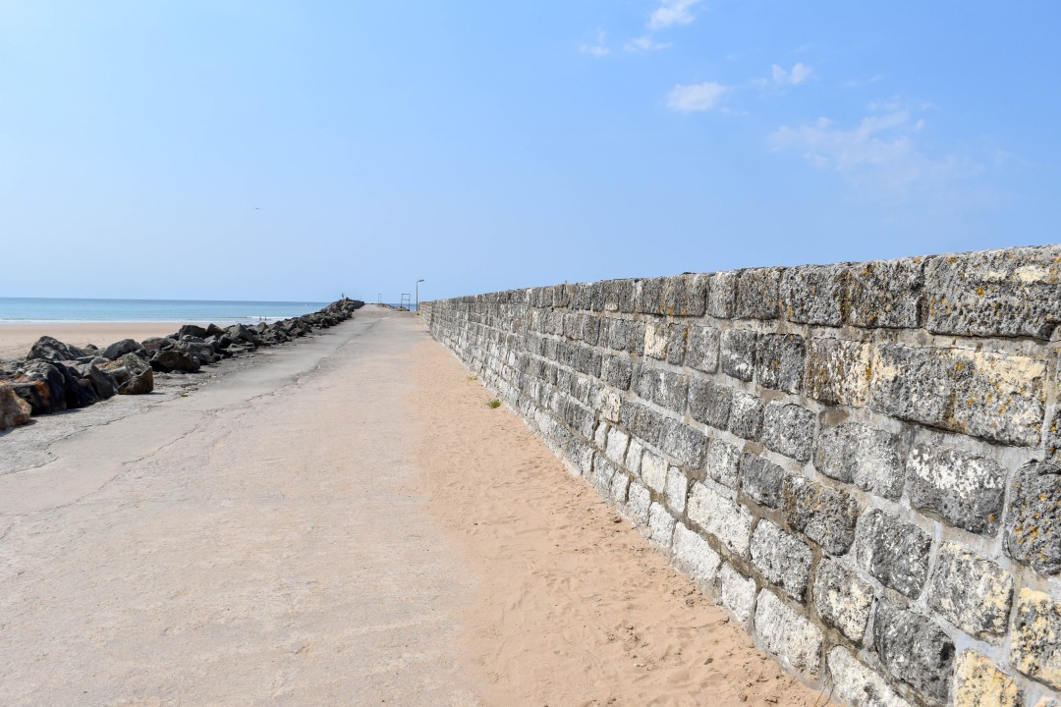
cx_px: 530
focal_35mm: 27
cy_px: 354
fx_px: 796
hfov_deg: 67.4
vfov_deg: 47.9
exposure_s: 1/2000
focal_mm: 18
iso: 400
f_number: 8
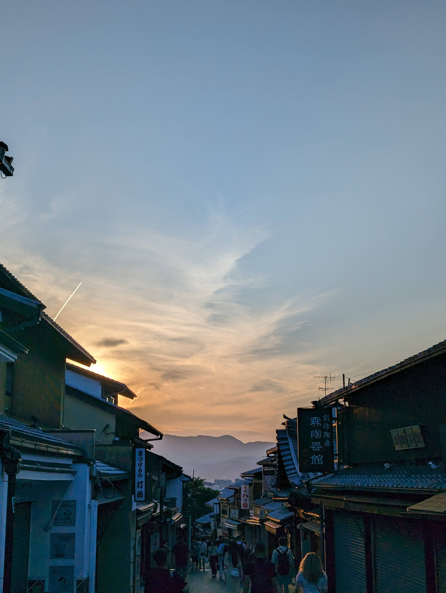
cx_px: 223
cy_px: 296
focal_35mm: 48
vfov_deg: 39.6
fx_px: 823
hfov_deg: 30.3
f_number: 1.85
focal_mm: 6.81
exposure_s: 1/4739
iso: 48
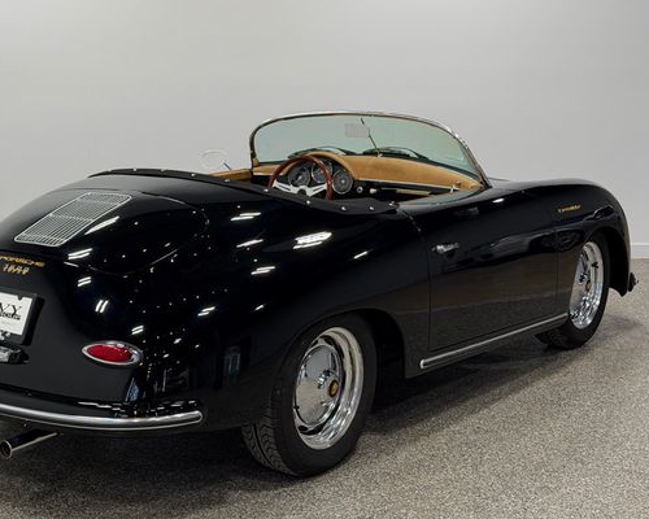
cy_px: 241
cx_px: 251
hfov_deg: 31.3
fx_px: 1152
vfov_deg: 25.4
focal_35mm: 60
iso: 64
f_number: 1.78
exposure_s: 1/254
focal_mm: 6.76
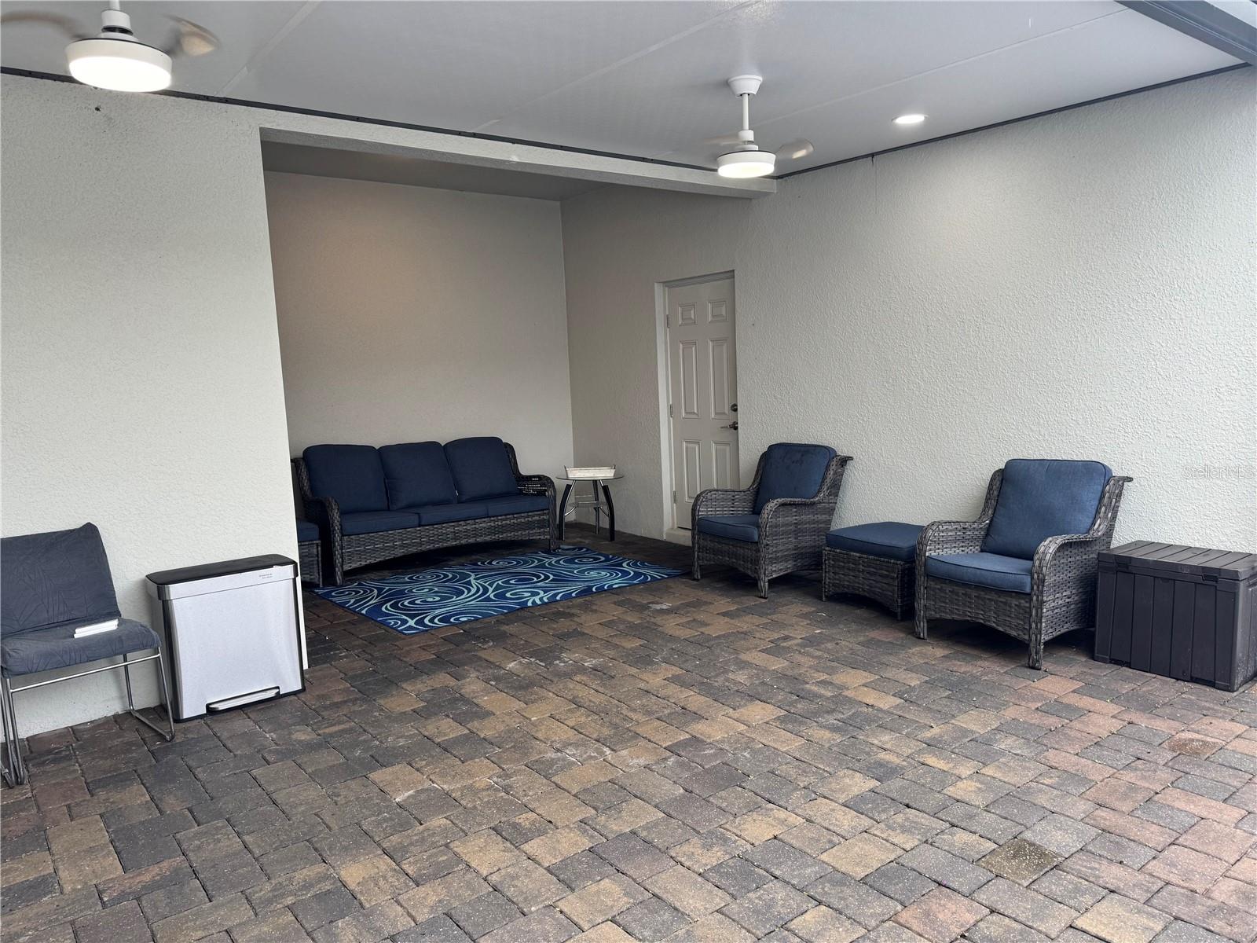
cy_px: 472
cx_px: 628
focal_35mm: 24
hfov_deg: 71.6
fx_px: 872
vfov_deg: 56.8
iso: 80
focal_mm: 6.76
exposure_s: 1/120
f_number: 1.78
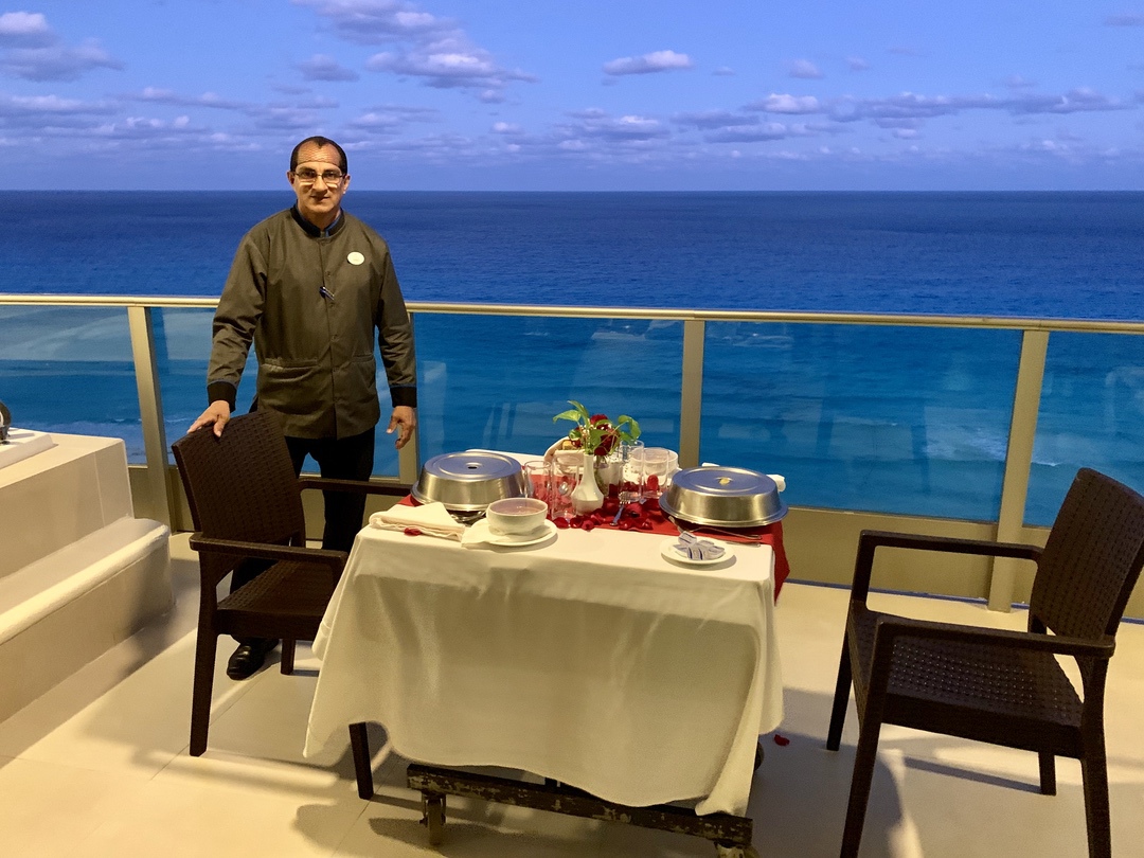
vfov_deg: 53.1
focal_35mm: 26
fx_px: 859
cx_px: 572
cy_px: 429
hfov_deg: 67.3
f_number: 1.8
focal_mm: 4.25
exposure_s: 1/30
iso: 640
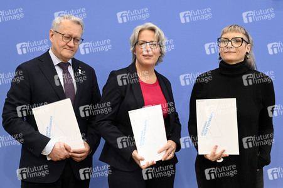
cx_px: 142
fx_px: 393
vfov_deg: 27.0
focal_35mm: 50
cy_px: 94
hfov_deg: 39.6
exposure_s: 1/400
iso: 5000
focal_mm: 50
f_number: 5
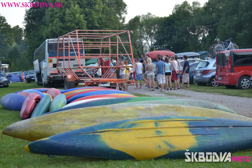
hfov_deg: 37.8
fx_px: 368
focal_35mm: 52
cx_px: 126
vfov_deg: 25.8
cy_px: 84
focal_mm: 35
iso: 100
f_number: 2.2
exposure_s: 1/160
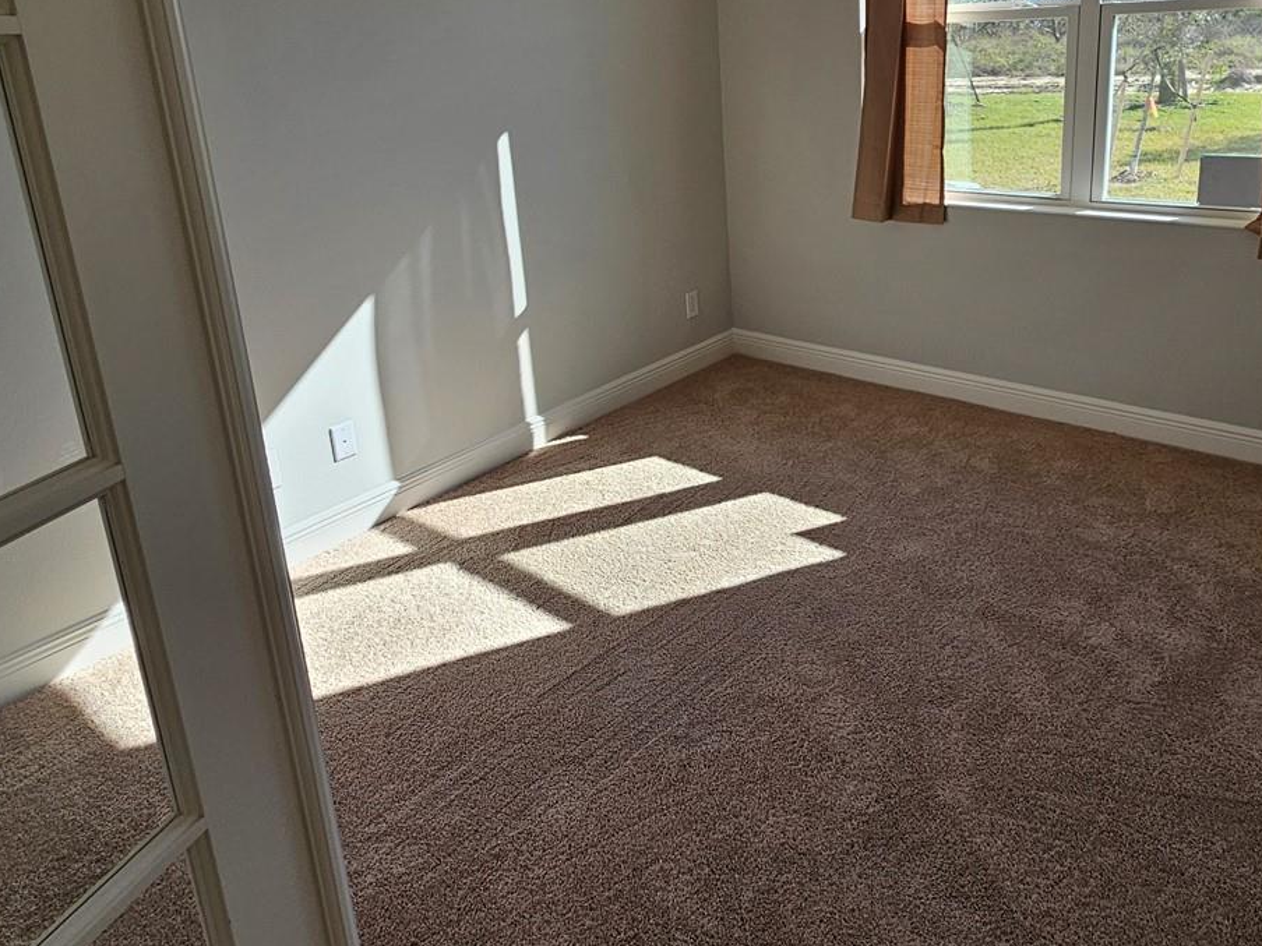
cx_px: 743
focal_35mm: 23
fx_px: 839
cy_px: 271
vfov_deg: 56.8
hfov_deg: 73.3
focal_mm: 2.2
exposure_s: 1/329
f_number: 2.2
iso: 50
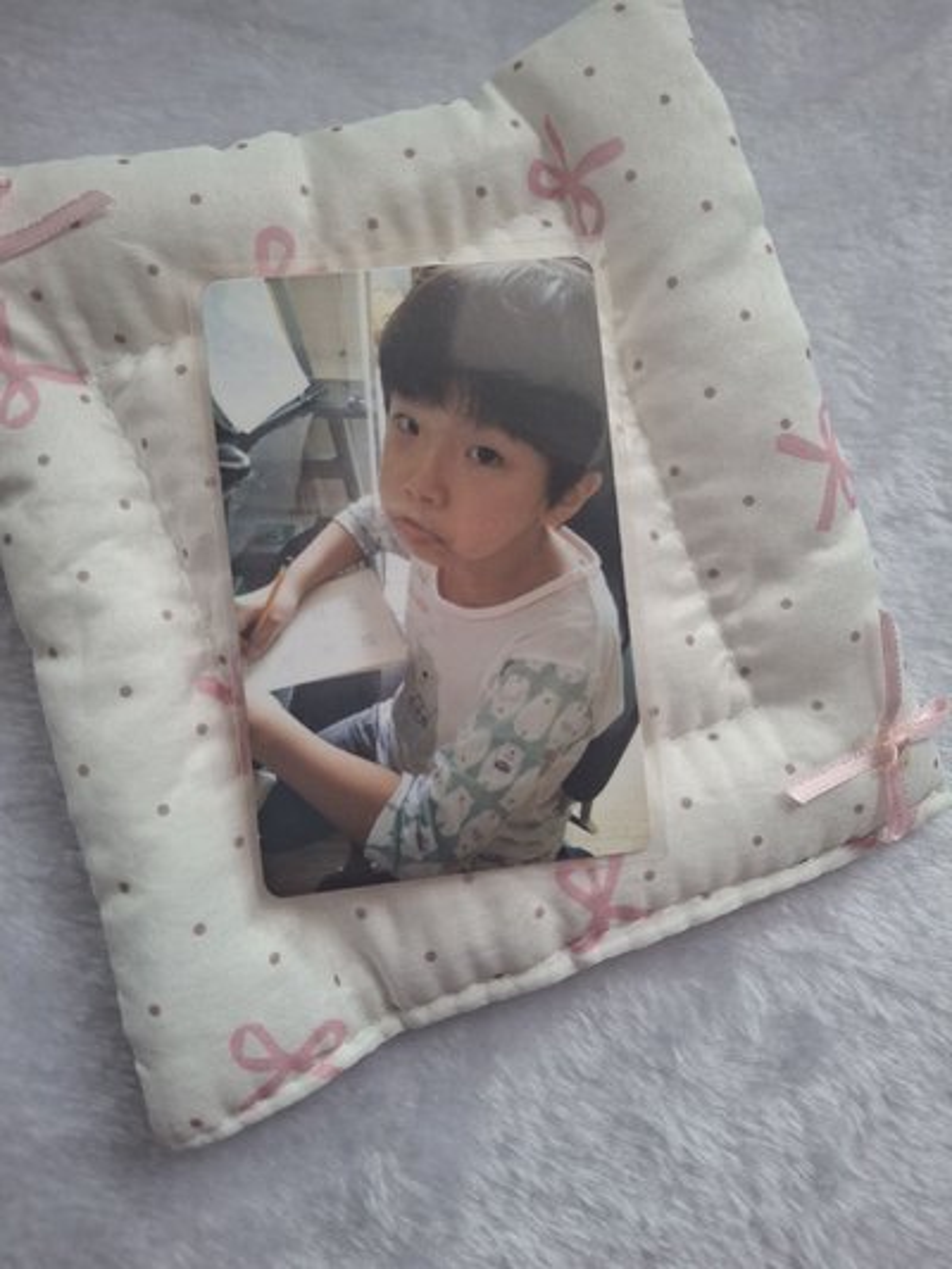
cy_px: 634
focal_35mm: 25
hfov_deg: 54.9
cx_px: 476
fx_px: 916
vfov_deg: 69.4
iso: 200
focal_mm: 4.69
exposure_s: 1/60
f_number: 1.8
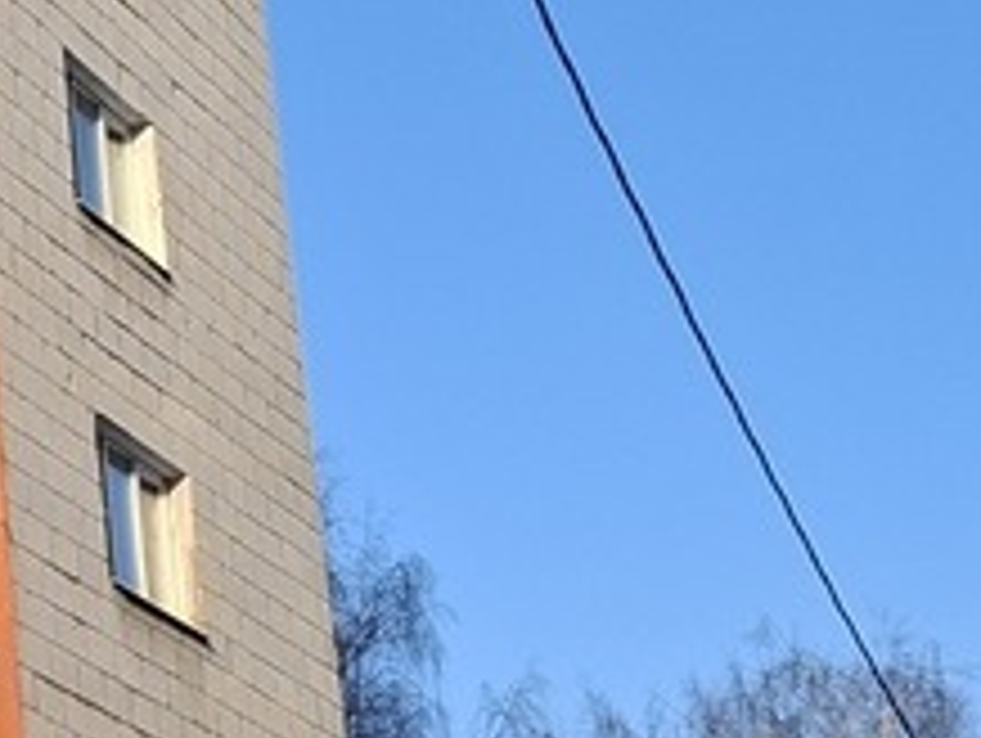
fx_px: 3830
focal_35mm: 135
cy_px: 428
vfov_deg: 11.0
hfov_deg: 12.4
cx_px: -1152
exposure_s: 1/824
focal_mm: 5.54
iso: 50
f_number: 1.8
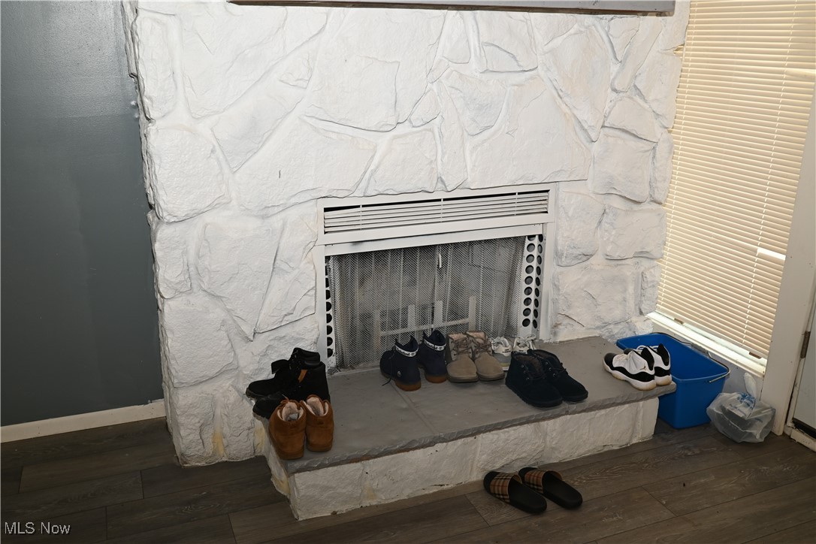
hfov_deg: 61.9
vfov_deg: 43.6
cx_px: 408
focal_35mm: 30
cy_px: 272
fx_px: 680
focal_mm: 20
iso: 220
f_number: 4
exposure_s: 1/60
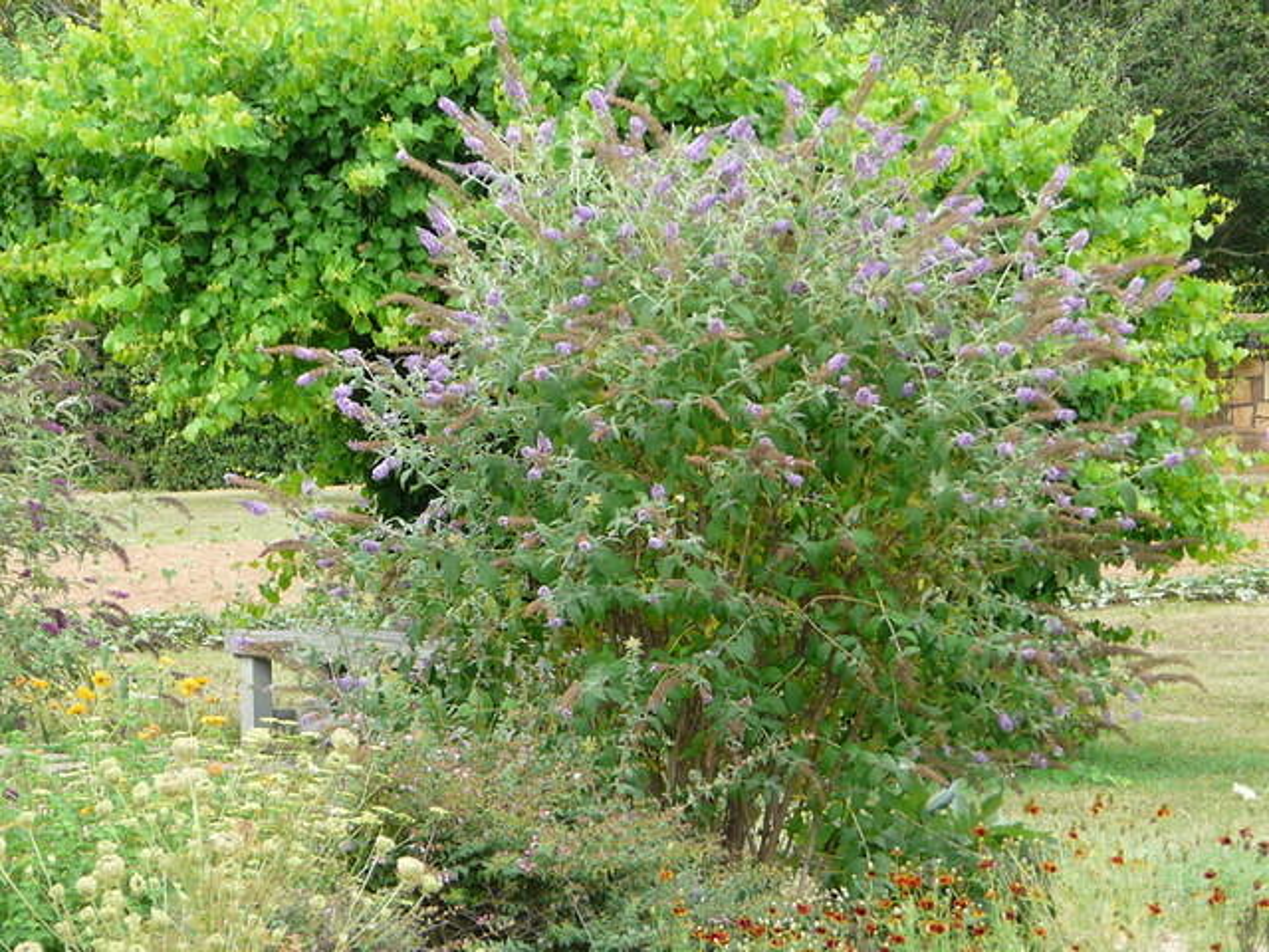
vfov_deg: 7.7
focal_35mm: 192
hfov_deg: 10.3
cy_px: 476
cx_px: 634
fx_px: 7039
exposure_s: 1/250
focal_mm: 24.7
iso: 200
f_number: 3.6
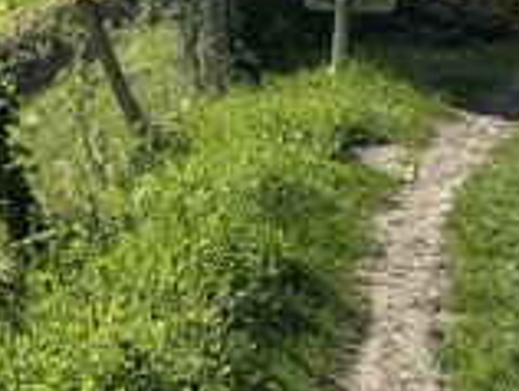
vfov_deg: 16.1
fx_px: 1366
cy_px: 36
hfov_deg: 20.2
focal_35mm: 91
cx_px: -99
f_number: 1.78
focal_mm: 6.86
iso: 80
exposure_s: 1/5848
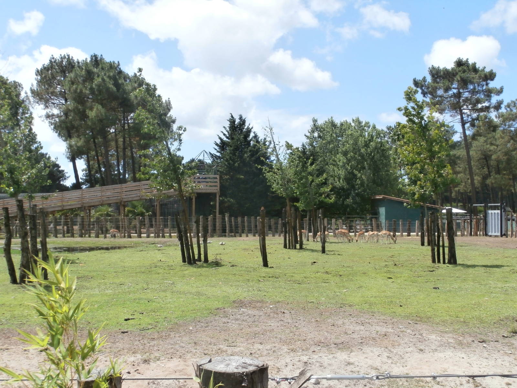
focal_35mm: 47
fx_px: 702
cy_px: 194
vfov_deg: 30.9
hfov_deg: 40.4
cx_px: 258
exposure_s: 1/100
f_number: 11
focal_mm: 8.29
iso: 100
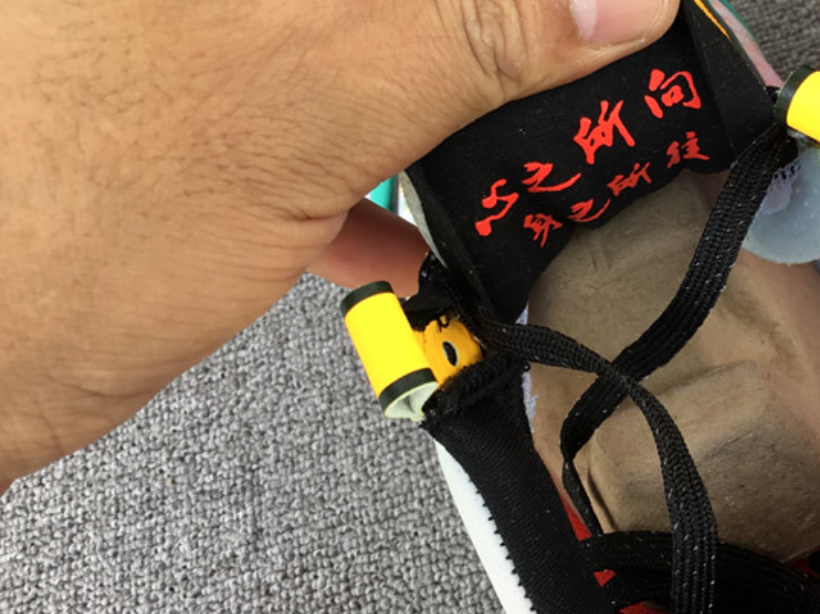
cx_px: 644
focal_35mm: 52
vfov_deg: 27.8
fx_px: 1231
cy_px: 210
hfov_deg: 35.8
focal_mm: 3.3
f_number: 2.4
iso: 25
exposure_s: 1/100
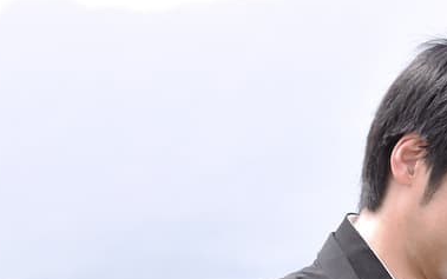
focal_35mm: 368
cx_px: 699
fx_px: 4484
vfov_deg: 3.6
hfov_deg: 5.6
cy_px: 316
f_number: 7.1
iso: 1000
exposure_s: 1/2000
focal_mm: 95
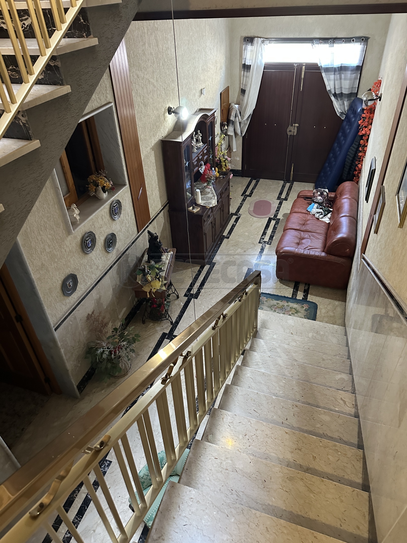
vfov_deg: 71.6
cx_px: 204
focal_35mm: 24
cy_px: 272
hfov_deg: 56.8
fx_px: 376
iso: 640
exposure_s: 1/60
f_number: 1.78
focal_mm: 6.86
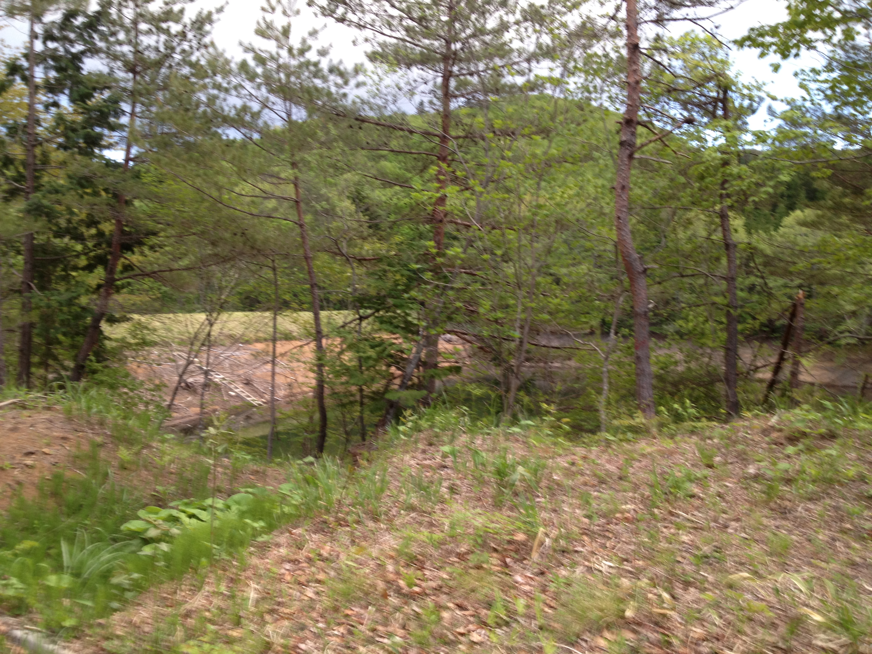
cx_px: 436
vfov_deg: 40.7
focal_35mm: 35
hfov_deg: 52.6
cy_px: 327
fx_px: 882
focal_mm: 4.28
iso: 64
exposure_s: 1/24
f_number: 2.4
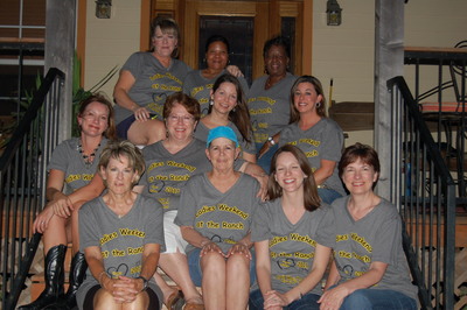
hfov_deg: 35.1
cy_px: 155
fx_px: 739
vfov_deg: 23.7
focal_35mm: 57
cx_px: 234
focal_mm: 38
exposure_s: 1/60
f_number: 4.8
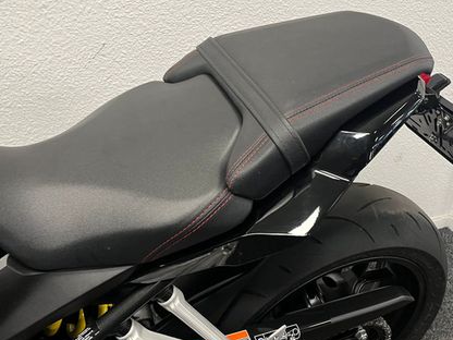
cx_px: 261
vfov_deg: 35.9
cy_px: 154
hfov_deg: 46.6
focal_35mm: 40
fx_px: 523
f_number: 1.6
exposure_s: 1/50
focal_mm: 5.1
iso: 100
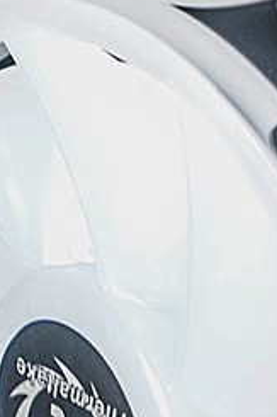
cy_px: -369
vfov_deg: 10.9
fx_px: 2011
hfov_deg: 7.5
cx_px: -340
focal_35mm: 174
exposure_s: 1/13
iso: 500
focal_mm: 29
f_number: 4
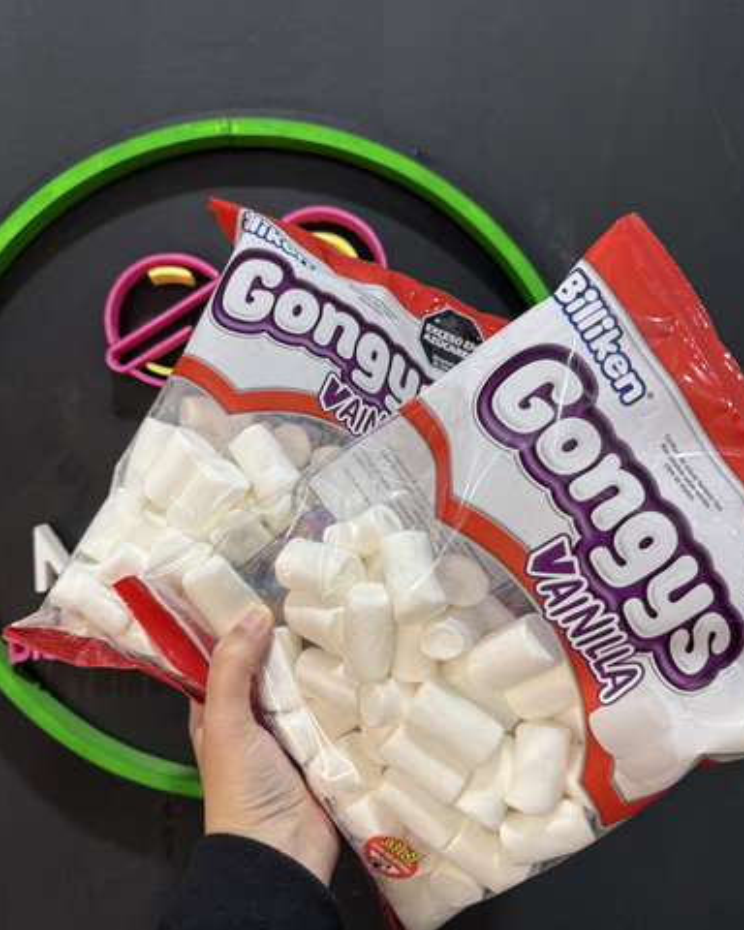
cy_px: 470
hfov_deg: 54.9
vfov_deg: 66.0
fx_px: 716
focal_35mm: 26
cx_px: 384
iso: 160
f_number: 1.78
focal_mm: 6.76
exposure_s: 1/96
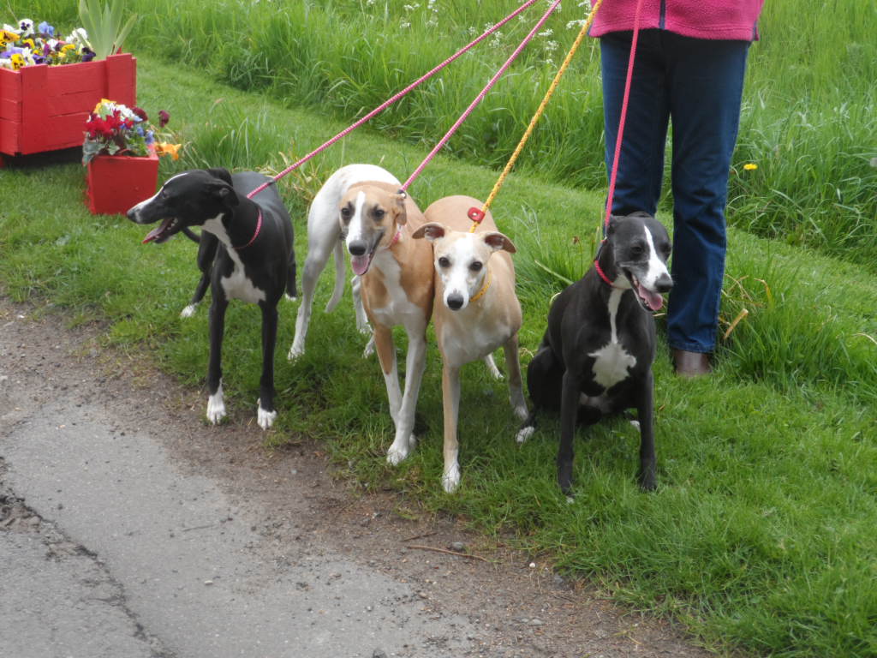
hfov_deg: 31.2
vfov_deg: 23.7
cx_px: 438
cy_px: 329
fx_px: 1571
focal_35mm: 62
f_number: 4.2
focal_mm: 10.2
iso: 80
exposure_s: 1/125
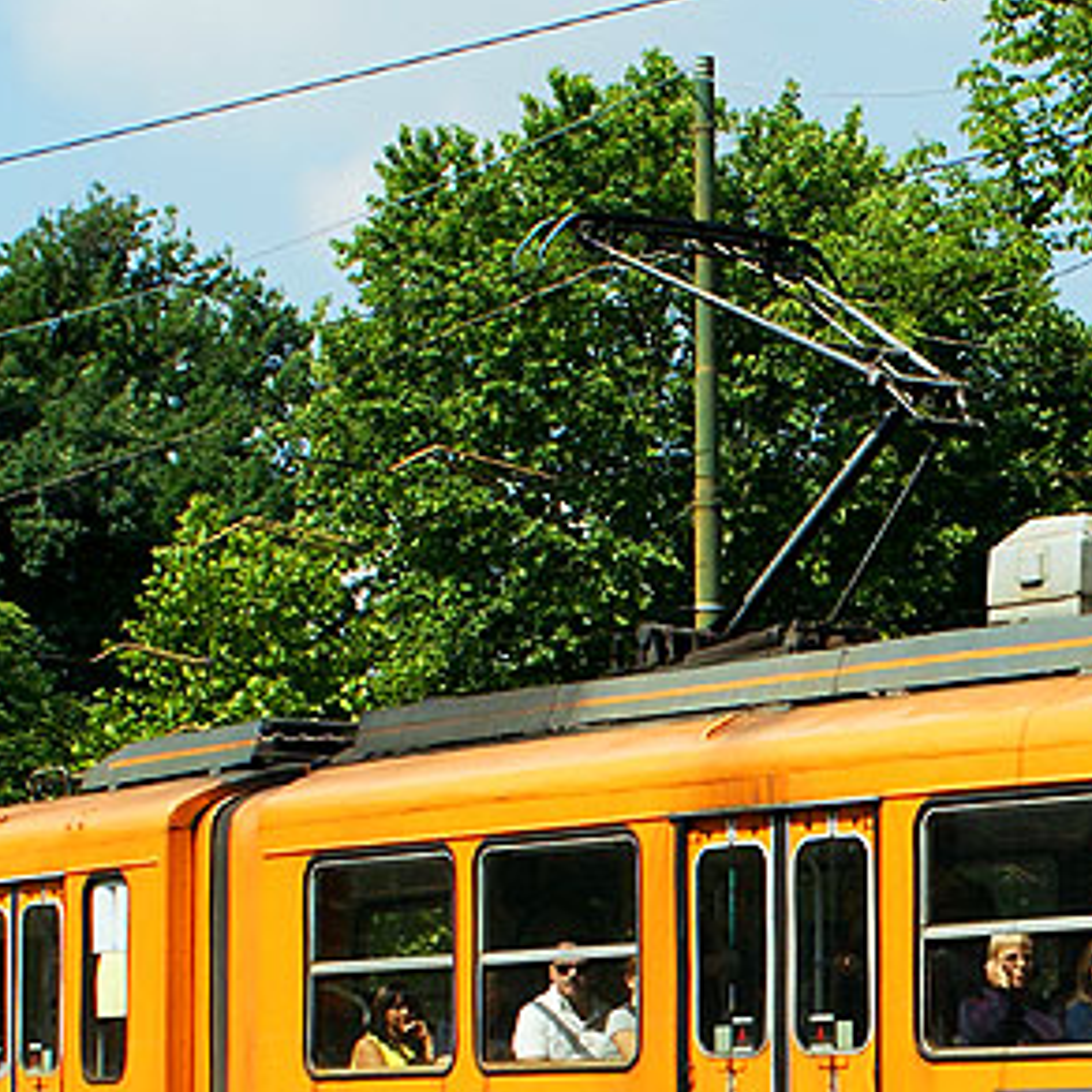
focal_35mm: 134
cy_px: 1088
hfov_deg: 12.9
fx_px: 4783
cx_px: 1088
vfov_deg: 12.9
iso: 200
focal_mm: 30
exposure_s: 1/640
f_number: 6.3
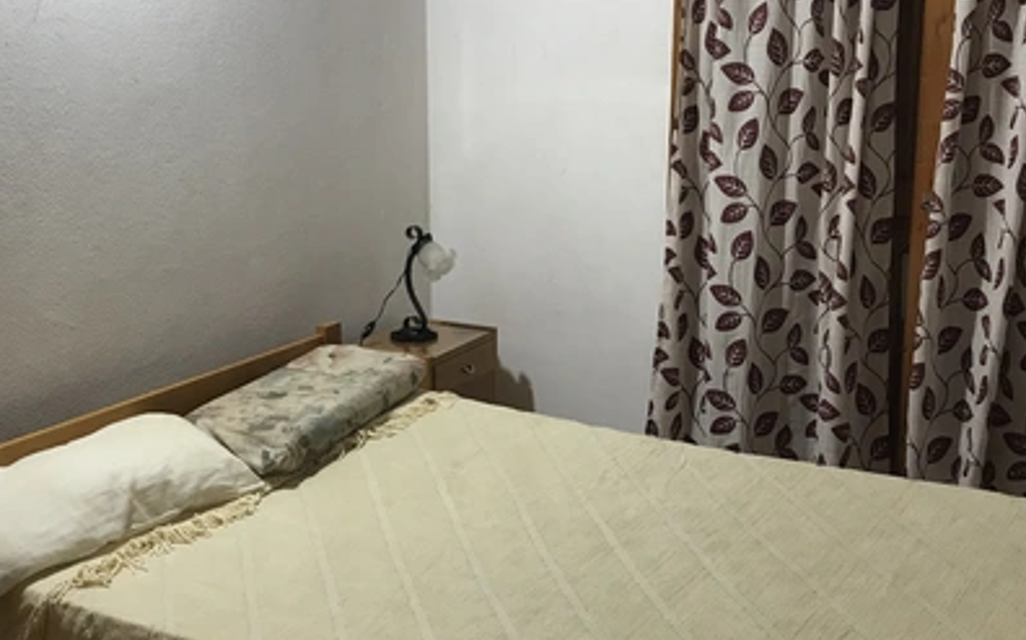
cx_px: 505
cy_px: 316
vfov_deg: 38.3
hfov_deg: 58.2
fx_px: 922
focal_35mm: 33
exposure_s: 1/17
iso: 50
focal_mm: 3.99
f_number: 1.8
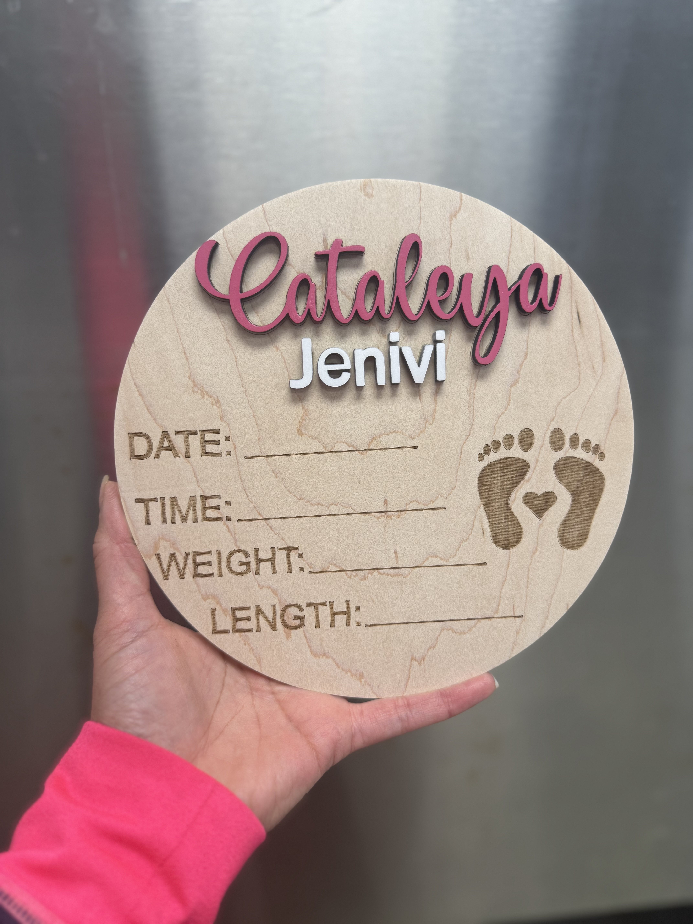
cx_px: 346
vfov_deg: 71.6
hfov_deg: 56.8
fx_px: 641
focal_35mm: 24
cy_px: 462
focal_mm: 6.76
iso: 125
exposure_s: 1/120
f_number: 1.78
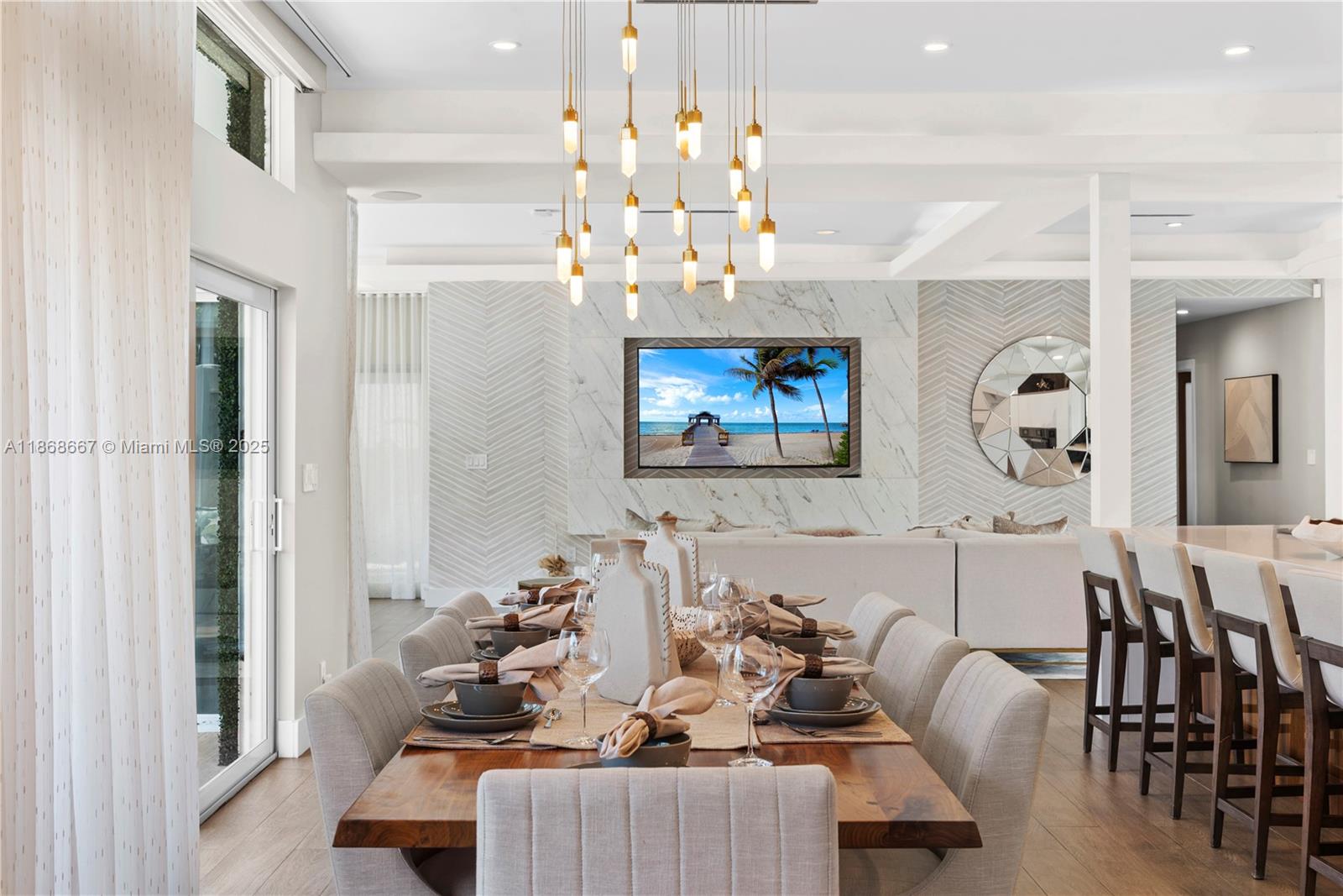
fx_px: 1418
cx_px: 672
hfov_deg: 50.7
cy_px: 448
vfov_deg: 35.1
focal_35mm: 38
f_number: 8
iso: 100
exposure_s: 1/25
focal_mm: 38
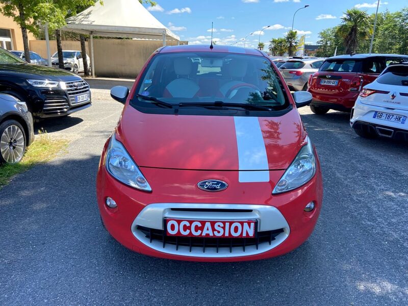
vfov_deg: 53.1
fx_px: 306
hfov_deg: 67.3
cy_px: 153
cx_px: 204
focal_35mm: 26
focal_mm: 4.25
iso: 32
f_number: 1.8
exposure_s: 1/772
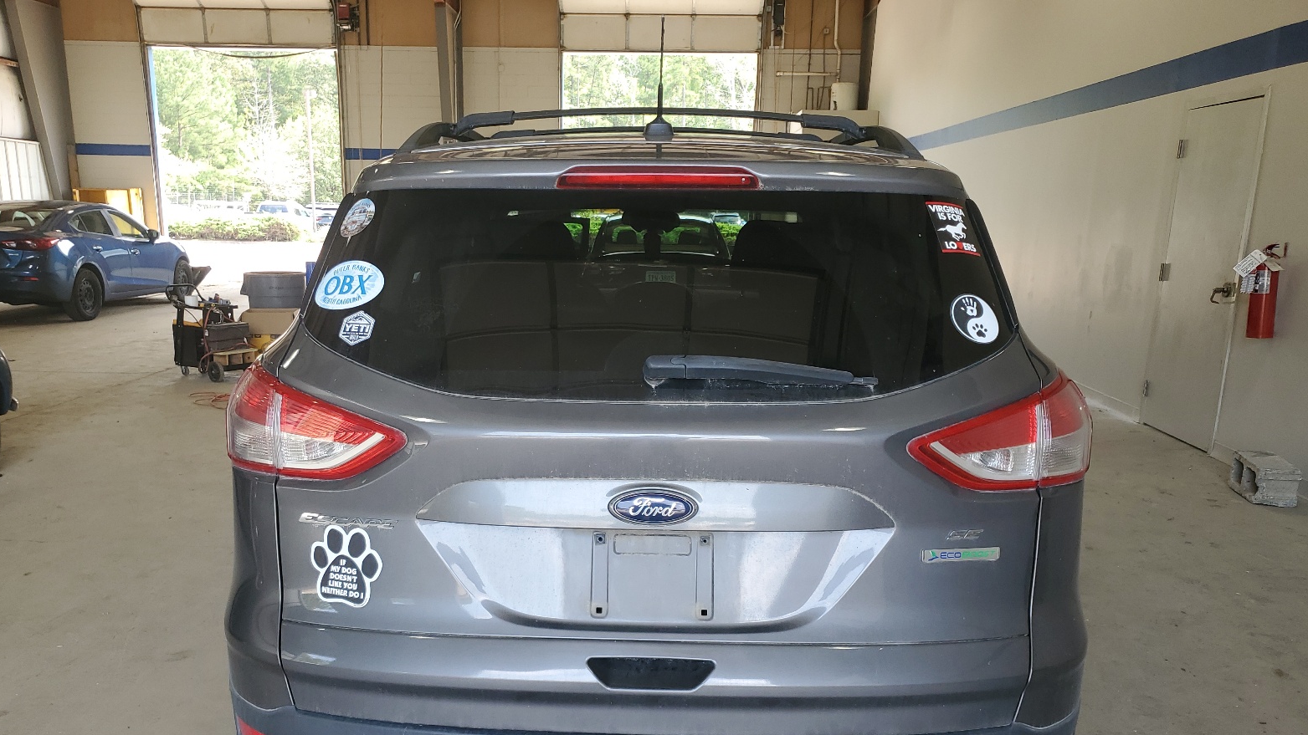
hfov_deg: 66.1
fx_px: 1006
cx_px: 650
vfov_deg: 39.7
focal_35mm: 29
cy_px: 488
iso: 50
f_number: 1.5
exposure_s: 1/128
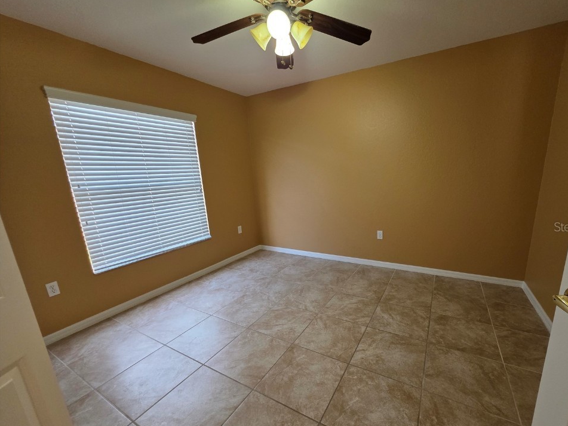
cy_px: 226
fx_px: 230
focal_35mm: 14
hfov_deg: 101.9
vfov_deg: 85.6
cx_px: 305
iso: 250
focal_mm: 2.2
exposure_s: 1/120
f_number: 1.9
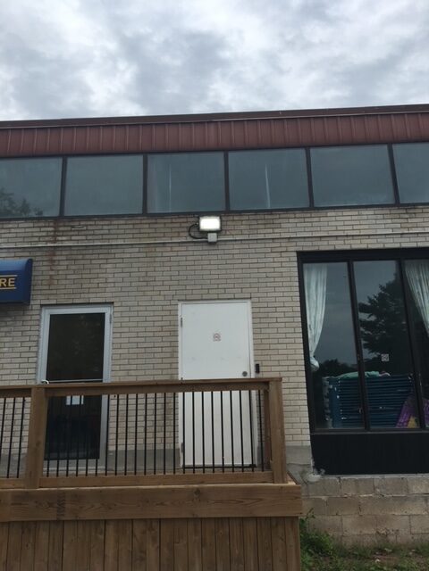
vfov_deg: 61.7
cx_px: 214
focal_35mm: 29
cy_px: 286
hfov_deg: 48.2
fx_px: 479
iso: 25
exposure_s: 1/1026
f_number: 2.2
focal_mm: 4.15
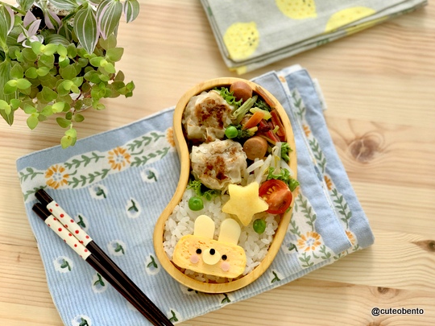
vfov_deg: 27.5
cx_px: 216
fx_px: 666
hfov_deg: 36.2
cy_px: 161
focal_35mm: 53
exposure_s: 1/171
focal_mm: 6
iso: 16
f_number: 2.4
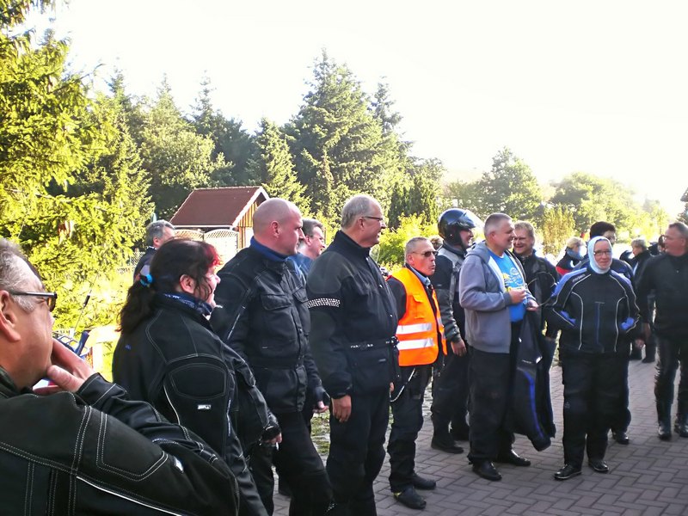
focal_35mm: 38
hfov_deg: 49.0
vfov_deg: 37.7
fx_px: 755
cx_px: 344
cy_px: 258
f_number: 3.1
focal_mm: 6.3
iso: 100
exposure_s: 1/160
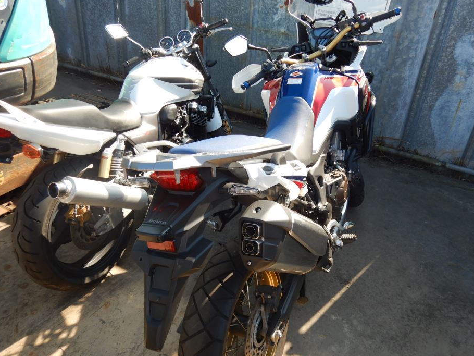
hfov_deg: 65.2
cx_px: 260
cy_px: 168
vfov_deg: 51.4
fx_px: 370
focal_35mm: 27
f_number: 2.8
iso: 125
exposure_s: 1/400
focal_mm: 4.3
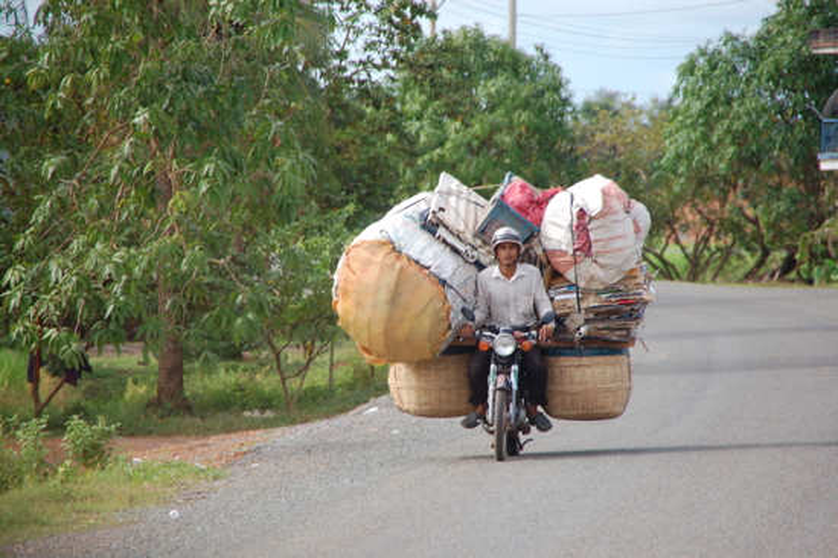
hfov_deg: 5.5
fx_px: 8724
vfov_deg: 3.7
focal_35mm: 375
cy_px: 279
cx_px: 419
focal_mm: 250
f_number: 6.3
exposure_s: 1/500
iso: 450
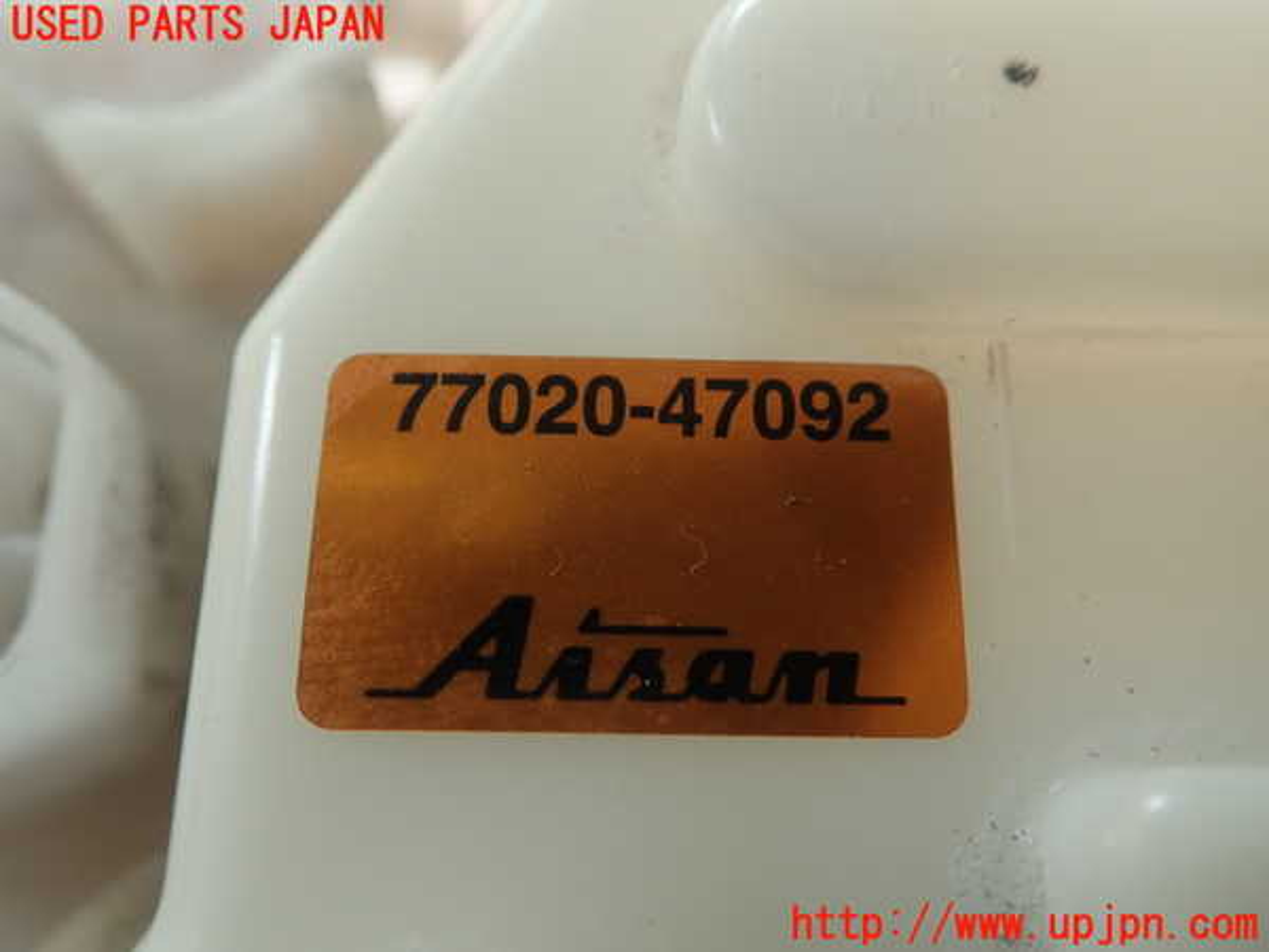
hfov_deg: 60.0
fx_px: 1100
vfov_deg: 46.8
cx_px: 634
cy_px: 476
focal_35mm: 30
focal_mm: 5.5
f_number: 2.3
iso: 100
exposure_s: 1/125
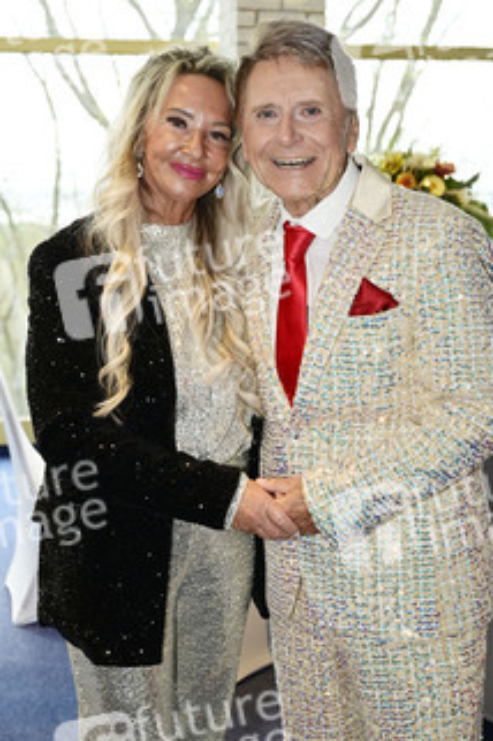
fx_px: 1050
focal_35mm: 51
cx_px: 240
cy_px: 400
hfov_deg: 26.4
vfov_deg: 38.9
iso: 1250
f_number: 4.5
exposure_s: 1/200
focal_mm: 41
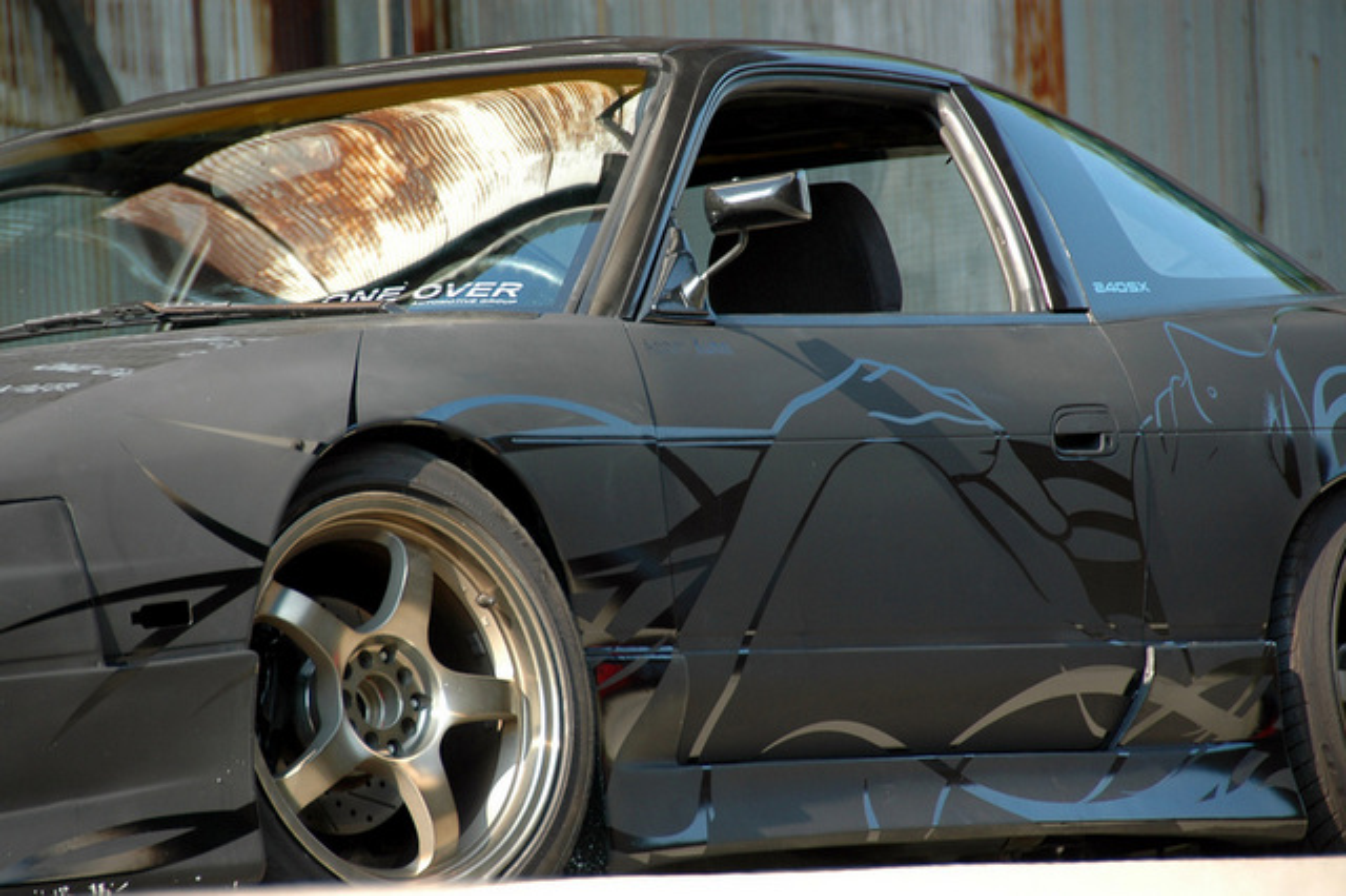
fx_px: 9529
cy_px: 448
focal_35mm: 255
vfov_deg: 5.4
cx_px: 673
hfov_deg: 8.1
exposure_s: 1/160
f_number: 5.6
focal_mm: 170
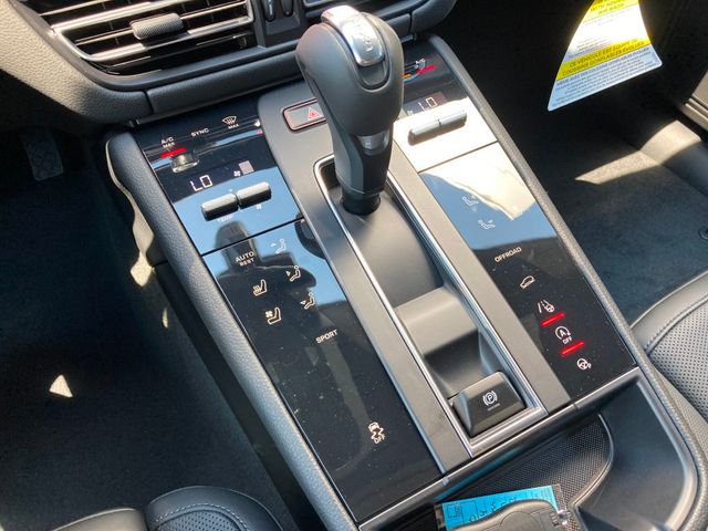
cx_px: 354
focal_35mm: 28
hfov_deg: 63.4
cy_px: 266
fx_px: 573
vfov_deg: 49.7
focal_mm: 3.99
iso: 50
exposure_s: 1/84
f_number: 1.8
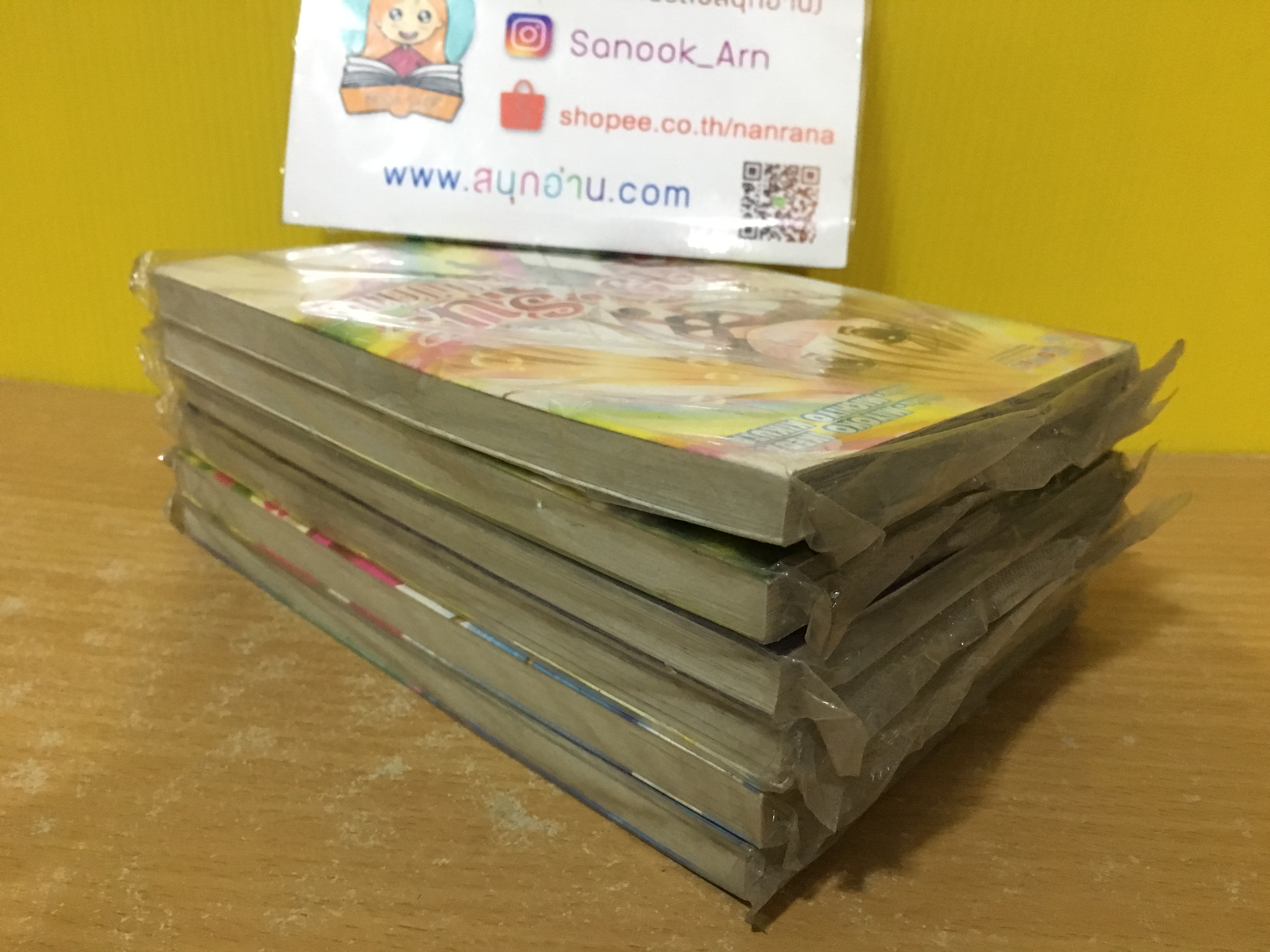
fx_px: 1064
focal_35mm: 29
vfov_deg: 48.2
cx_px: 635
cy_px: 476
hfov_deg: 61.7
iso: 320
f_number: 2.2
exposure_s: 1/17
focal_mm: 4.15
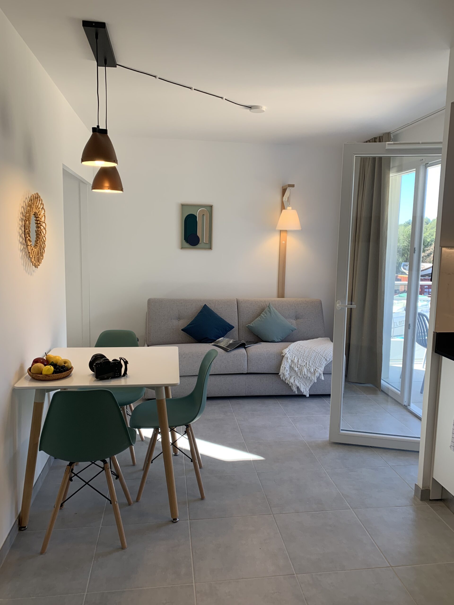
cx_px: 227
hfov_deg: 53.1
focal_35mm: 26
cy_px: 302
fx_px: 455
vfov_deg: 67.3
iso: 32
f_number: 1.8
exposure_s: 1/121
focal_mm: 4.25
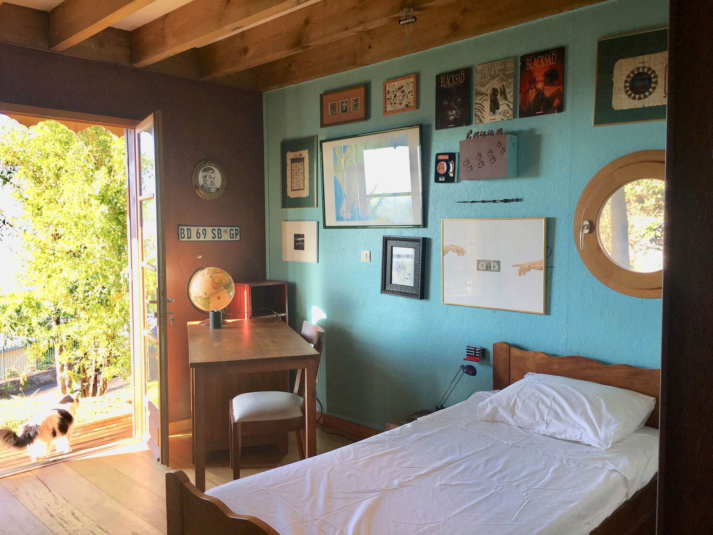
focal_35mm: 29
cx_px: 356
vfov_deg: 48.2
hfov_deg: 61.7
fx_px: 597
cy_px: 268
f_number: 2.2
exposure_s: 1/100
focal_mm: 4.15
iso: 25
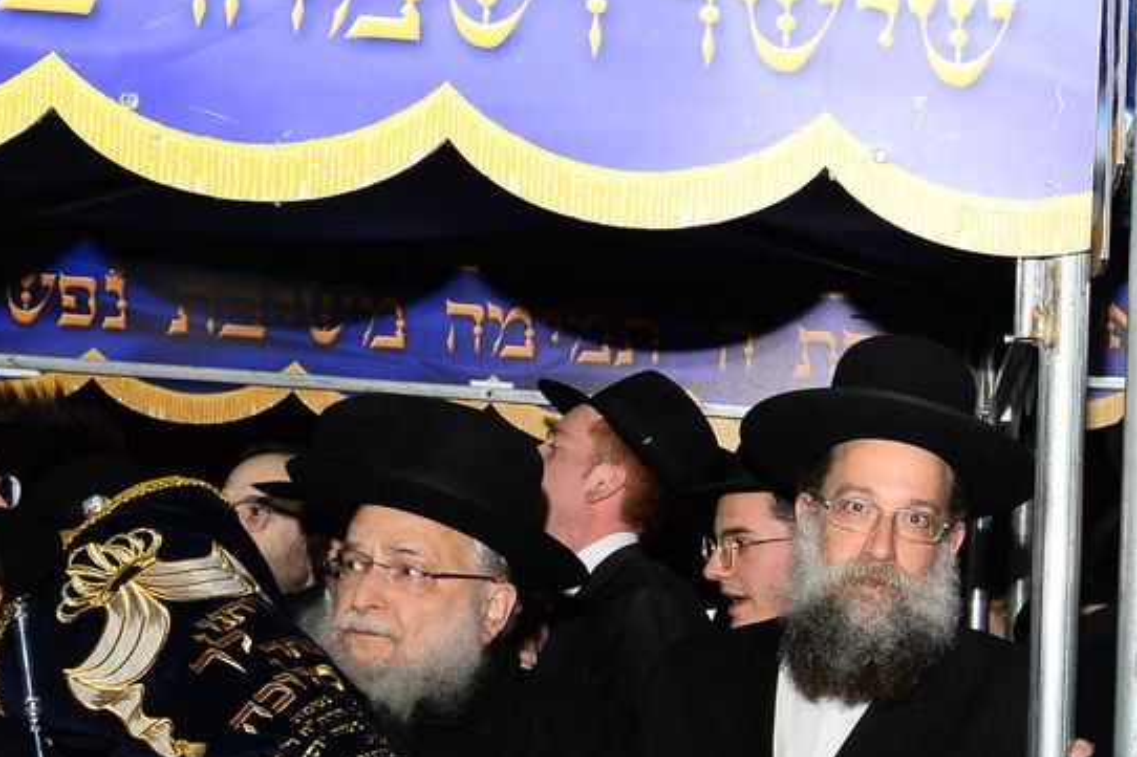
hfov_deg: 28.9
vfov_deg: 21.6
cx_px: 1288
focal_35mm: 62
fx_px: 1957
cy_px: 605
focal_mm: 24
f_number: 6.3
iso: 1600
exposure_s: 1/125
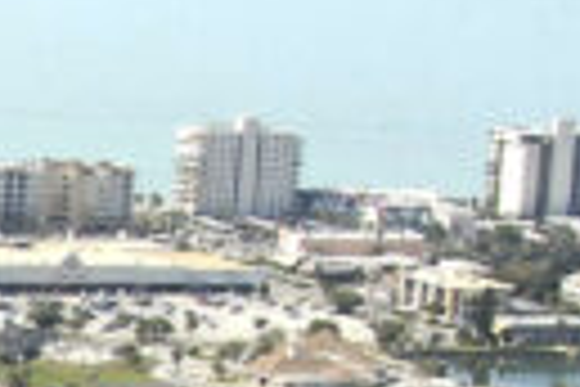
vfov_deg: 4.7
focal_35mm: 286
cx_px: -800
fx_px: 4607
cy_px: 882
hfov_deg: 6.8
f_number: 6.7
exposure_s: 1/1000
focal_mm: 24
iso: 400
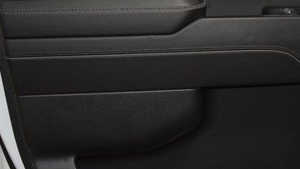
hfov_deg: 30.7
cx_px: 236
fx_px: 533
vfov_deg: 18.0
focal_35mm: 67
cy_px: 52
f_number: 3.8
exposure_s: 1/125
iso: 1000
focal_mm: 24
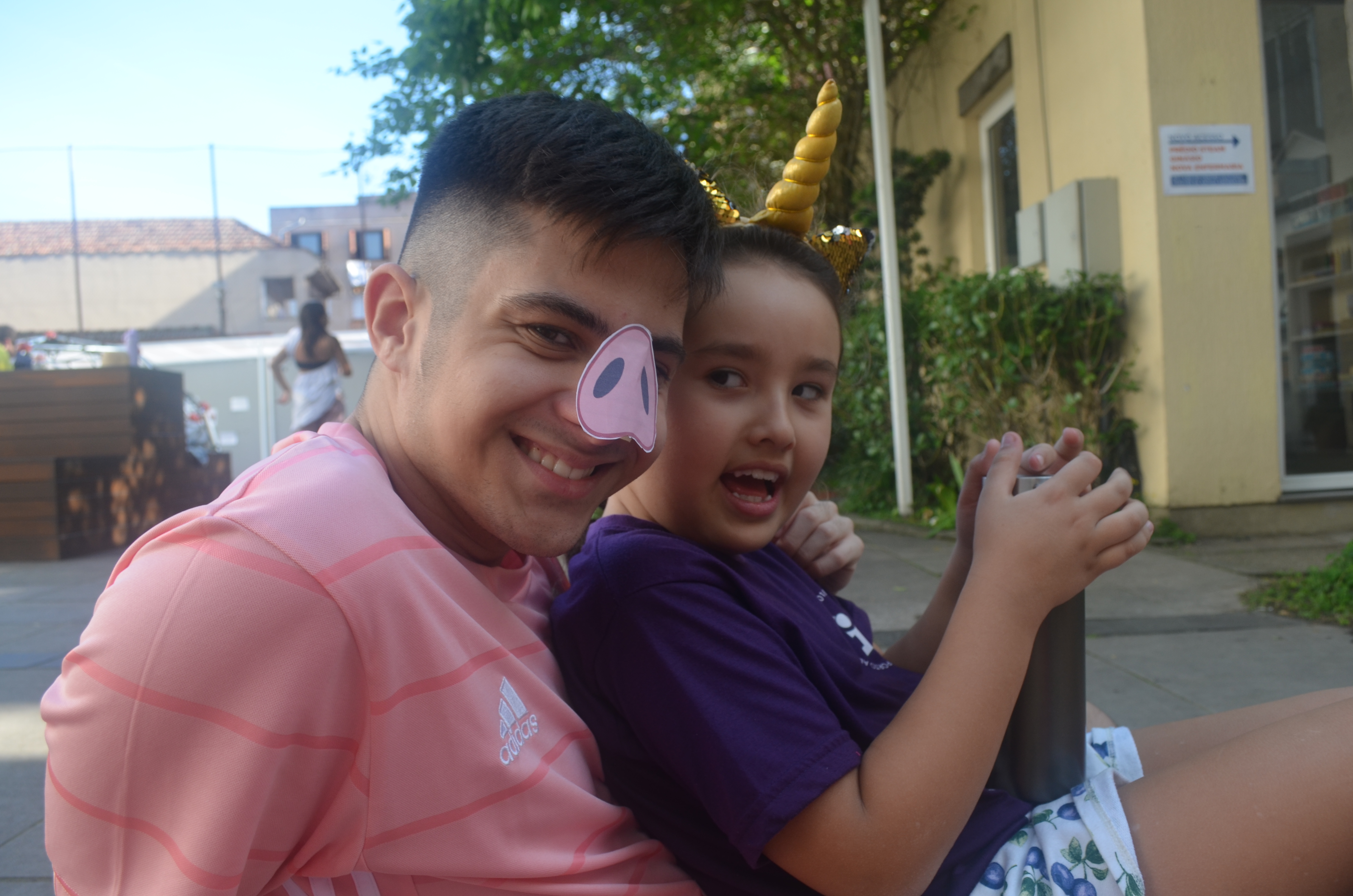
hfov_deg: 67.5
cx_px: 676
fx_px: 1013
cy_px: 448
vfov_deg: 47.7
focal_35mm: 27
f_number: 6.3
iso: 200
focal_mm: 18
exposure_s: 1/160
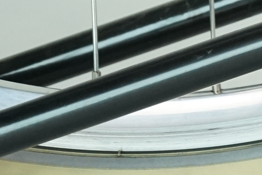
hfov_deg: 4.4
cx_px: 829
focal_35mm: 450
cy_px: -386
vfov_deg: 3.0
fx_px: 3276
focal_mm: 67
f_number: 5.6
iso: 1600
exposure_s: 1/200
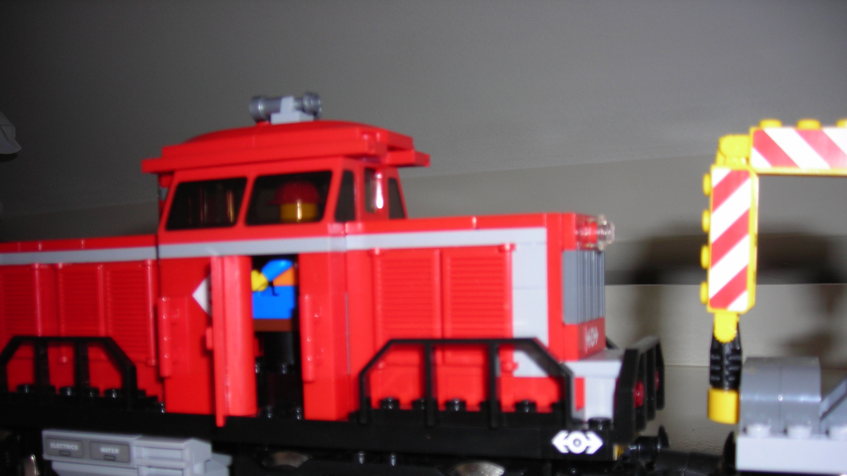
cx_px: 424
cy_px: 321
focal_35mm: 42
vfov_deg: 28.1
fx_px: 943
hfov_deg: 48.4
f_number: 3.2
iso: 50
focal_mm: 6.3
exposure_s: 1/60.1
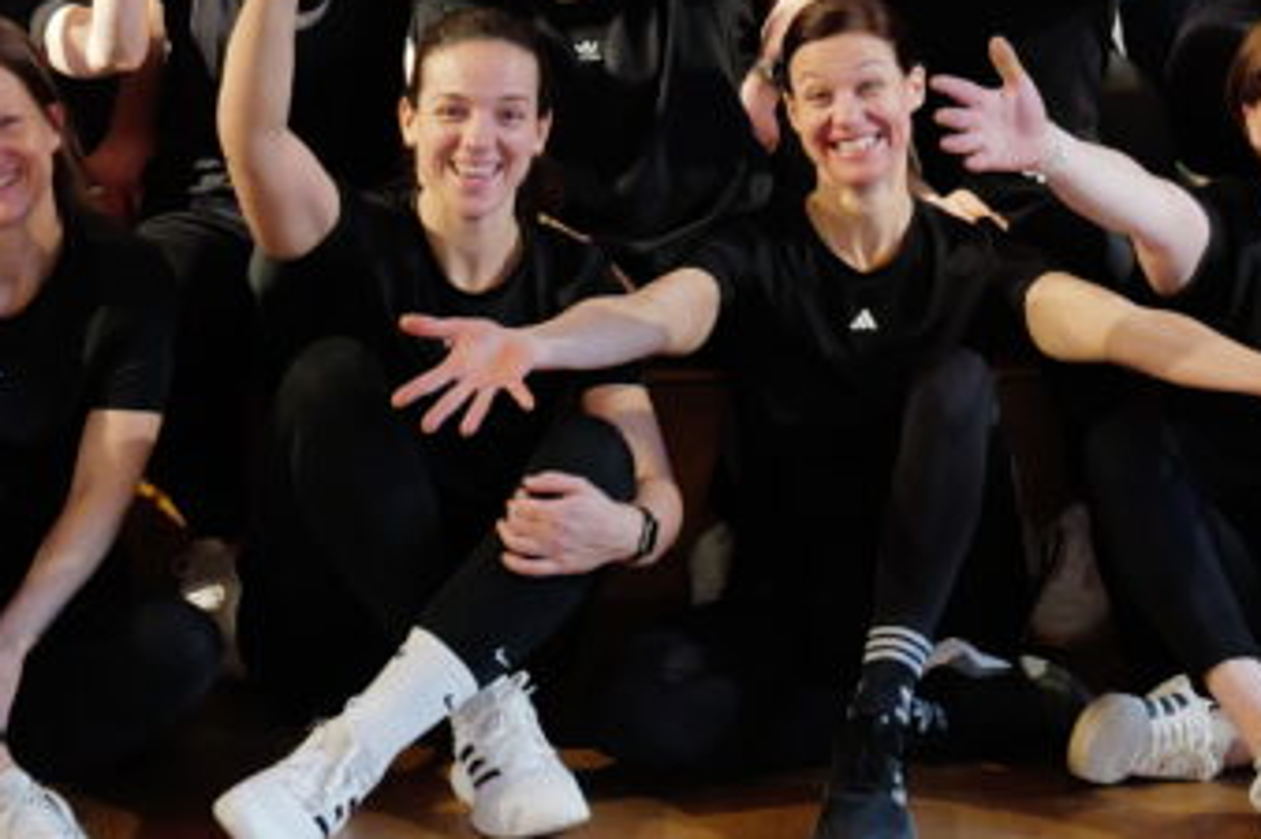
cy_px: -390
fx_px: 3711
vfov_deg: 12.3
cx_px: 802
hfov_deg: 19.2
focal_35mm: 106
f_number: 5.6
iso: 8000
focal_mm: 35
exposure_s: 1/125
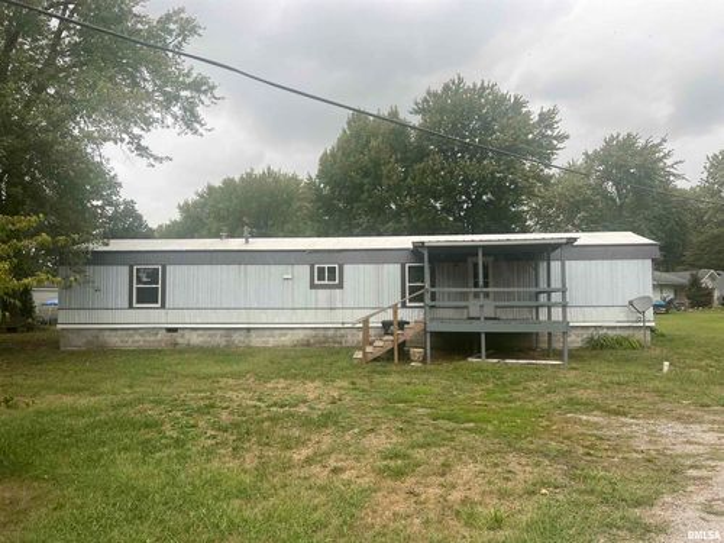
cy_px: 272
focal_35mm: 26
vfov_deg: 53.1
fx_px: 544
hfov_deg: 67.3
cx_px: 362
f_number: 1.5
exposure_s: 1/452
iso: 50
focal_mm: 5.7
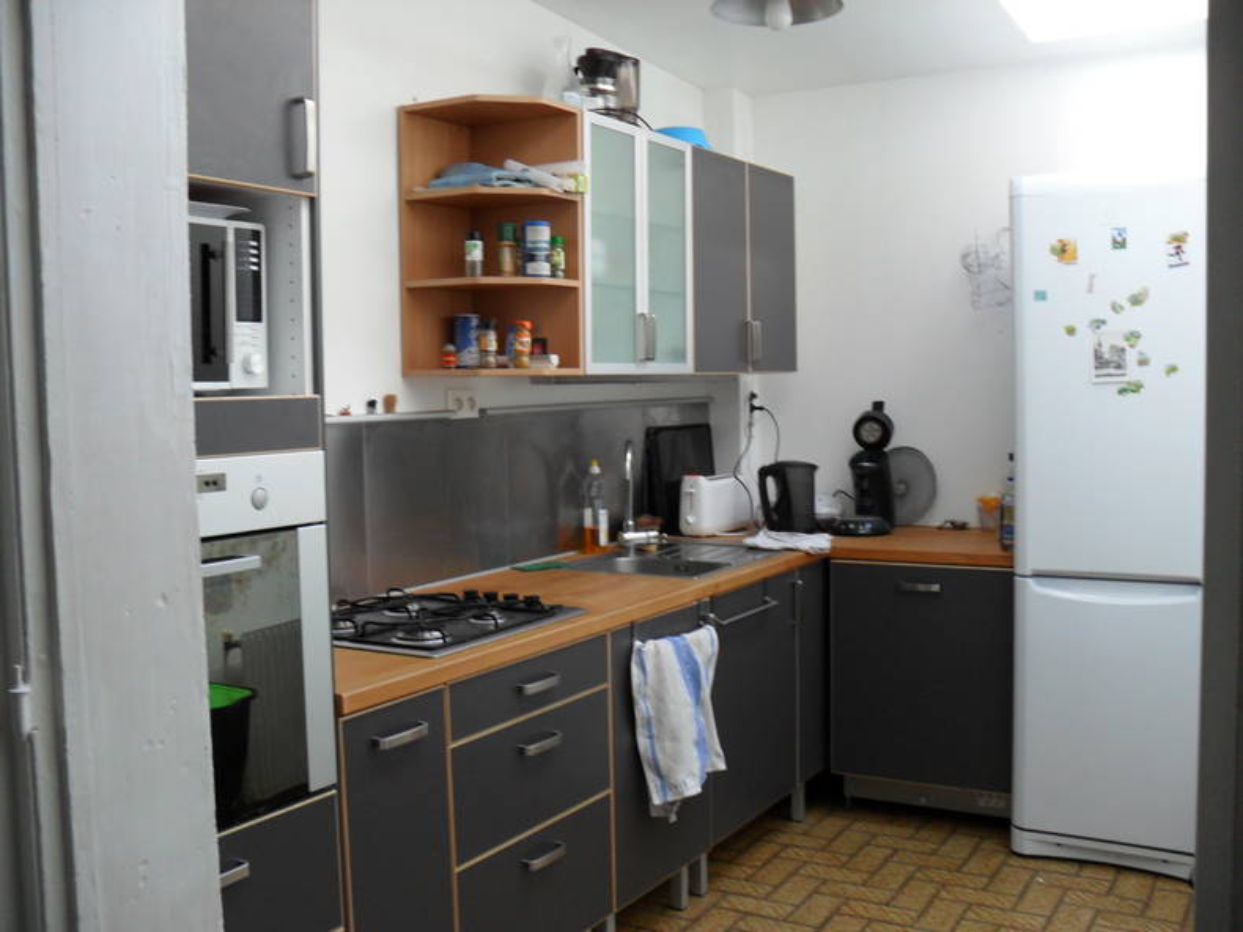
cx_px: 622
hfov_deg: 52.6
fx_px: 1256
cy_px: 466
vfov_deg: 40.7
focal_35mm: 35
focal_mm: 6.3
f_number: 3
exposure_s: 1/45
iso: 120
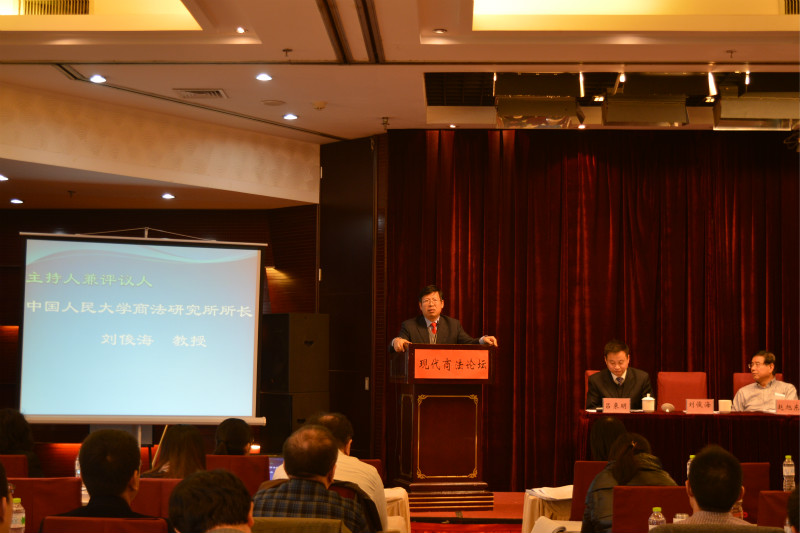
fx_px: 1266
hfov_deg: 35.1
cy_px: 266
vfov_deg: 23.8
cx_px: 400
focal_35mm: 57
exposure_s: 1/15
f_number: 4.8
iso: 400
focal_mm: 38
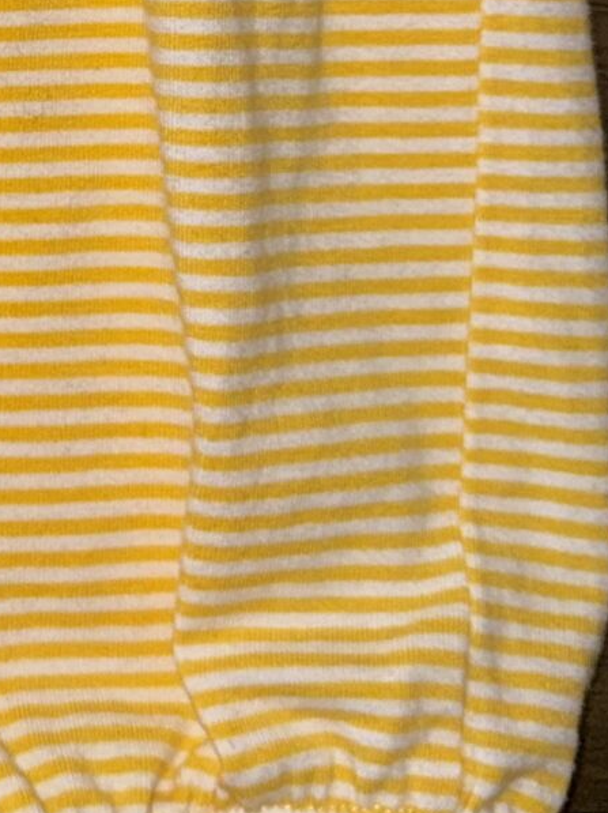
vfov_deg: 18.0
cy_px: -193
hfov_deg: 13.5
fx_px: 2415
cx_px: -320
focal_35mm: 103
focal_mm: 6.76
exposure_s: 1/79
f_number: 1.78
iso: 50
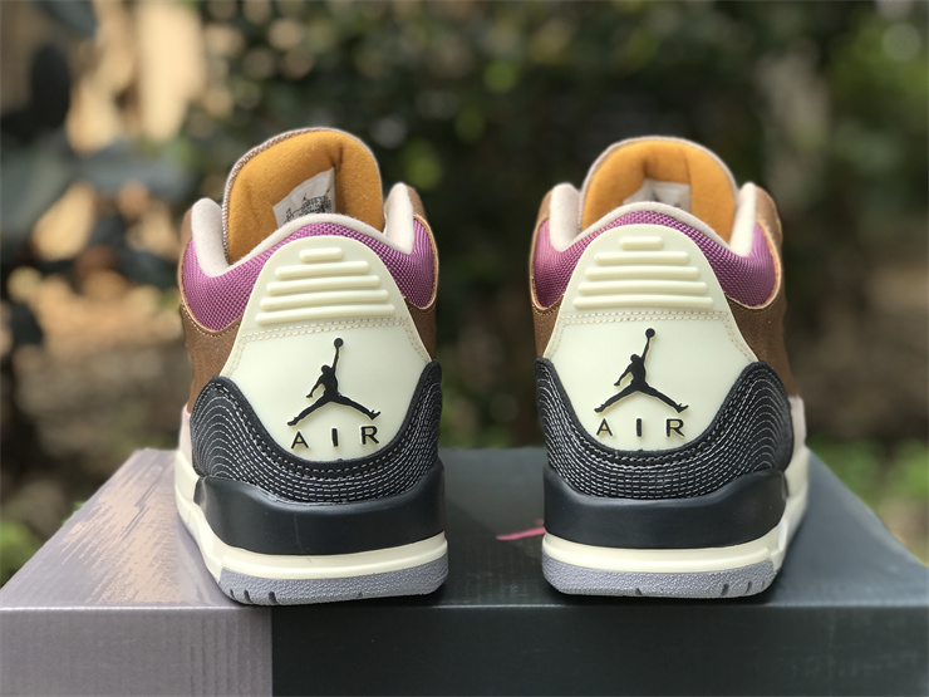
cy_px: 348
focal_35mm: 57
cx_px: 464
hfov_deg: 33.8
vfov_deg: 25.7
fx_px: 1530
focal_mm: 6.6
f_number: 2.8
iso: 20
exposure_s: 1/280
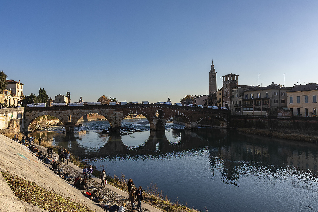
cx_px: 159
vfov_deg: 43.6
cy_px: 106
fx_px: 265
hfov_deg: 61.9
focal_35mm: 30
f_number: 8
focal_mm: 20
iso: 100
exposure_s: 1/250
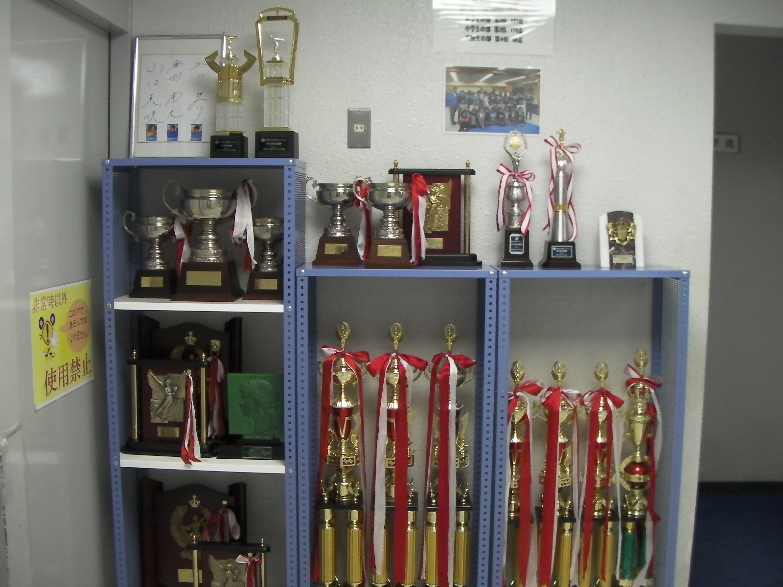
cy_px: 294
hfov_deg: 49.0
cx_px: 392
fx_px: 860
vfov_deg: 37.7
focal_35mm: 38
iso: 200
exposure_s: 1/24.7
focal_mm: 6.3
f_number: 3.5
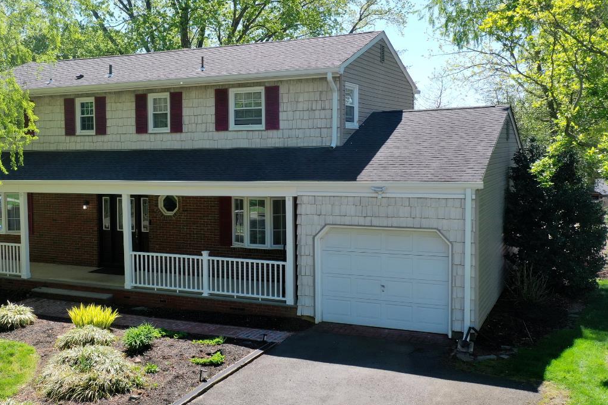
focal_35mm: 41
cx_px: 223
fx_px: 692
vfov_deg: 32.6
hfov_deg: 46.9
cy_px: 196
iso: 100
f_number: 5
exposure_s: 1/320
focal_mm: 10.26
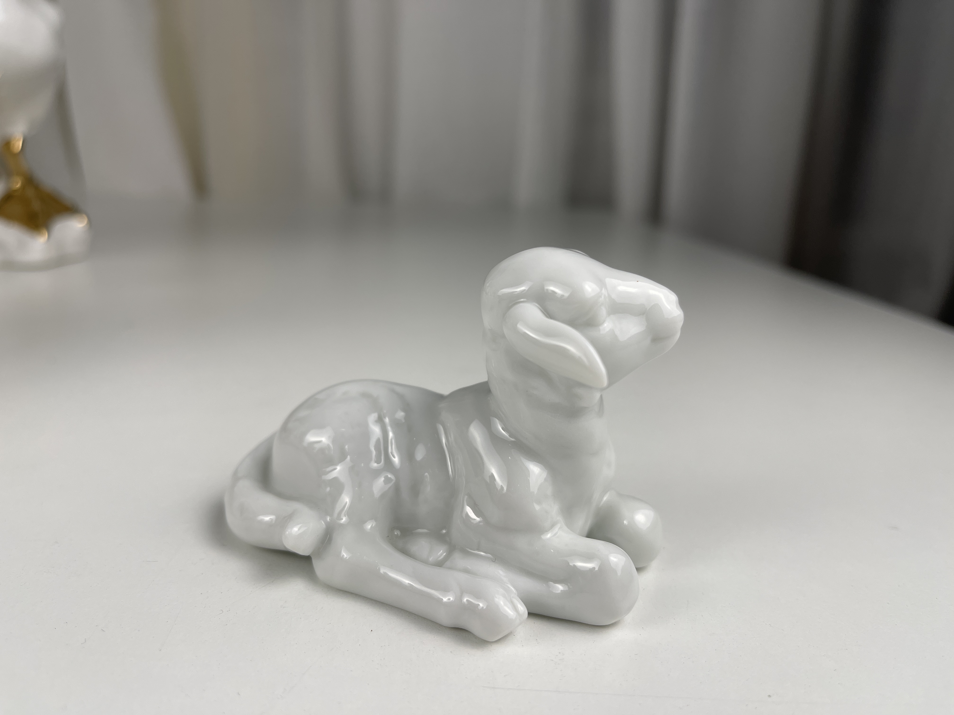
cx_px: 477
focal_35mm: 25
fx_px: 689
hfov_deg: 69.4
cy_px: 358
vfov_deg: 54.9
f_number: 1.6
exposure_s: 1/297
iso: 32
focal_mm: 5.1
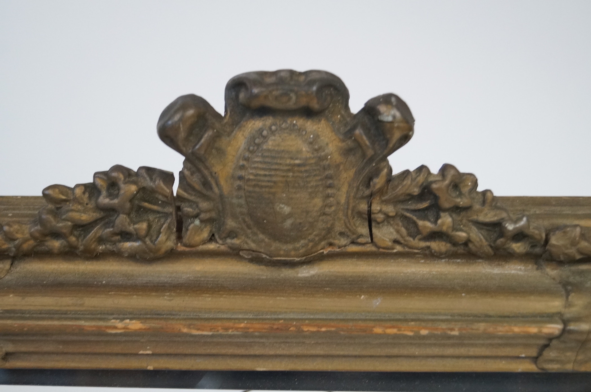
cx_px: 296
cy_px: 196
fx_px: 738
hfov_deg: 43.7
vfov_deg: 29.8
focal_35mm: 45
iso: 1250
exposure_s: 1/60
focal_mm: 30
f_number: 4.5
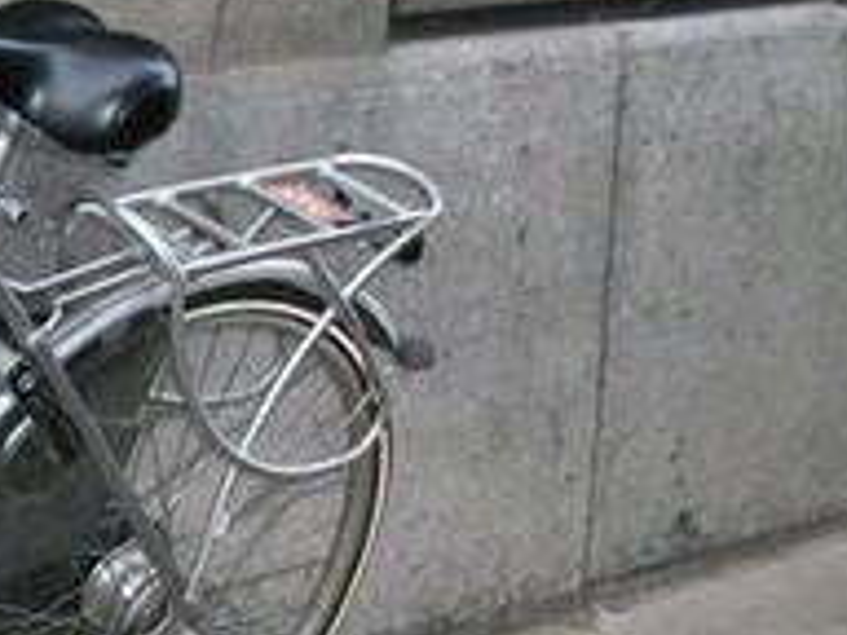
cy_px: 679
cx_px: -300
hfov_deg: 18.1
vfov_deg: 14.5
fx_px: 2447
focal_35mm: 100
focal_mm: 5.7
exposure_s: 1/60
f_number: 2.9
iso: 320
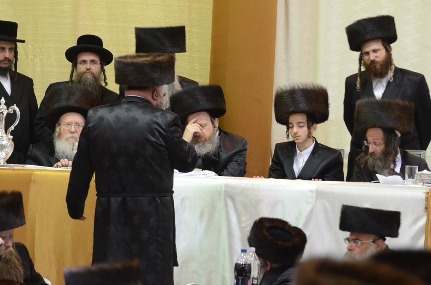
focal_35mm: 232
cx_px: 216
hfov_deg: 8.9
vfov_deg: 5.9
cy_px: 142
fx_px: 2777
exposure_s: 1/30
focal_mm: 155
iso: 1600
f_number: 5
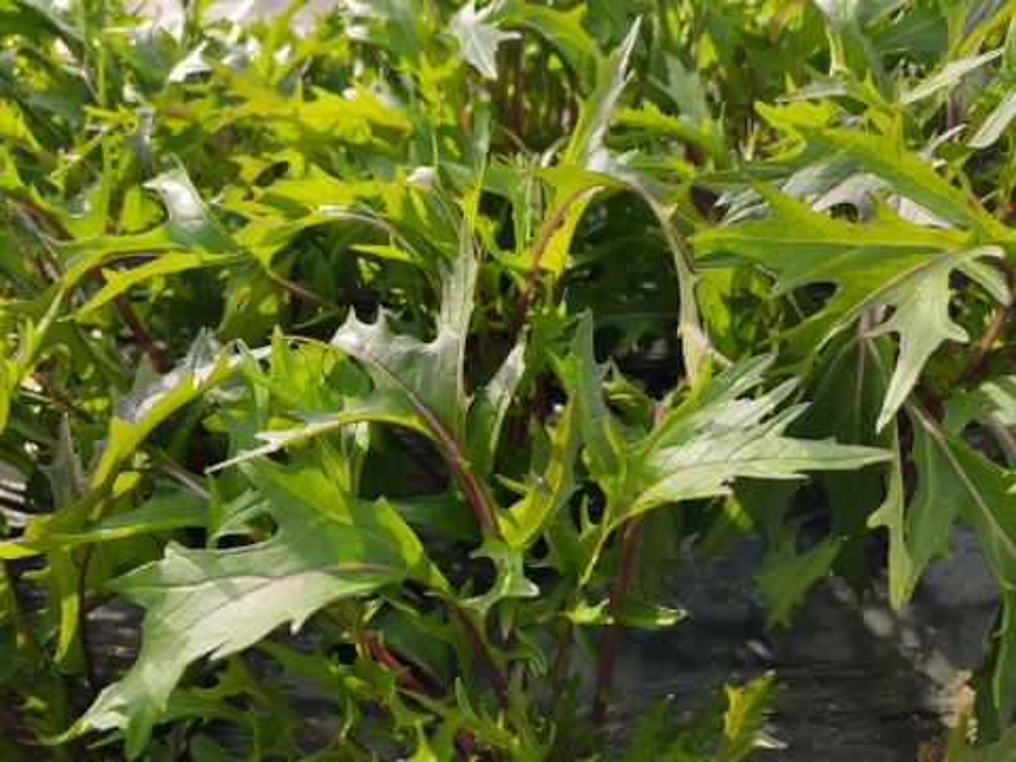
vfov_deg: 53.1
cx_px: 508
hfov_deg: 67.3
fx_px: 763
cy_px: 381
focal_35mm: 26
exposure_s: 1/757
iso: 100
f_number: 1.79
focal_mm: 4.74
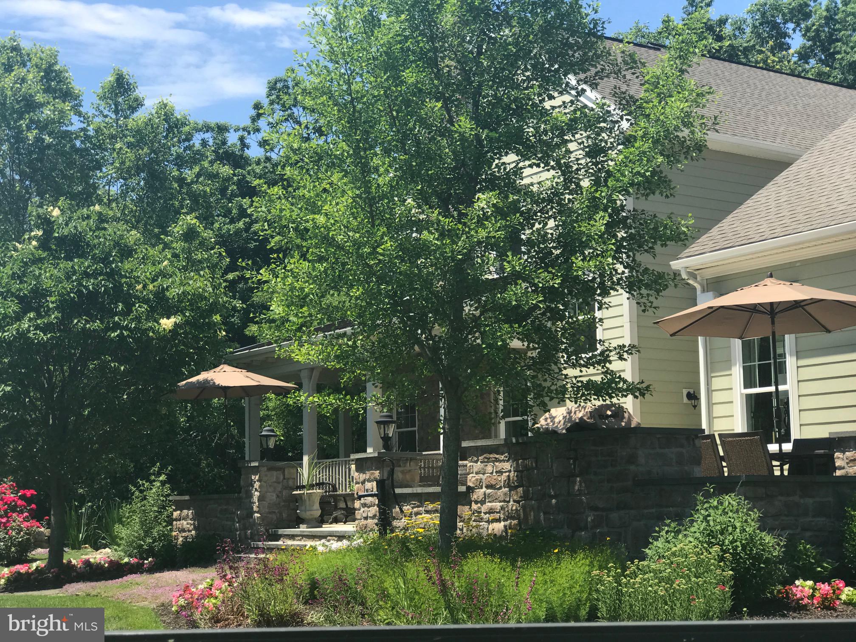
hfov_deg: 33.8
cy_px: 321
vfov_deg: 25.7
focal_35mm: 57
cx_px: 428
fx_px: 1410
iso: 20
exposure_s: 1/523
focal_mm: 6.6
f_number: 2.8
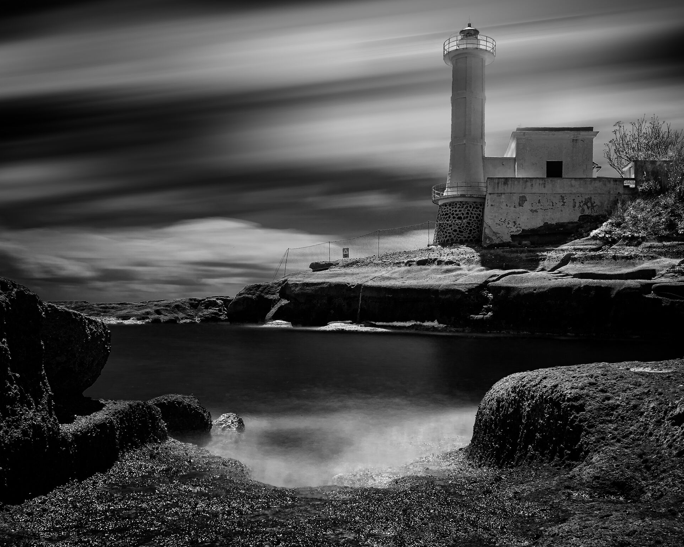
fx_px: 567
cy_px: 270
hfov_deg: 62.2
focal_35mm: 28
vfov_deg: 51.5
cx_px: 327
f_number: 14
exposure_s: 96
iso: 100
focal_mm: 24
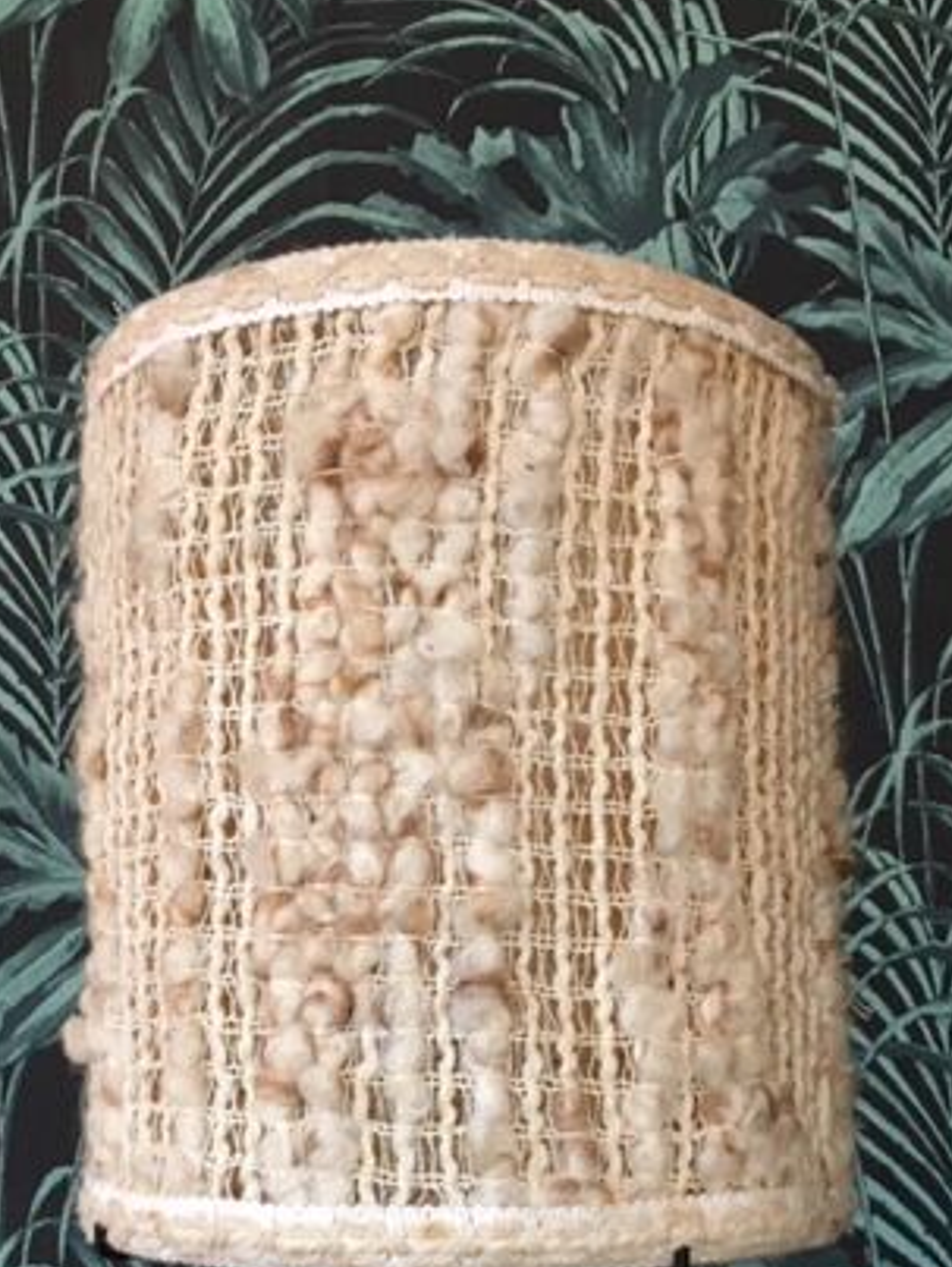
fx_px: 1684
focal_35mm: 46
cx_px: 484
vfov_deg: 40.4
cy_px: 905
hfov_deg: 31.6
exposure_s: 1/20
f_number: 2.2
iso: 200
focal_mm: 4.15
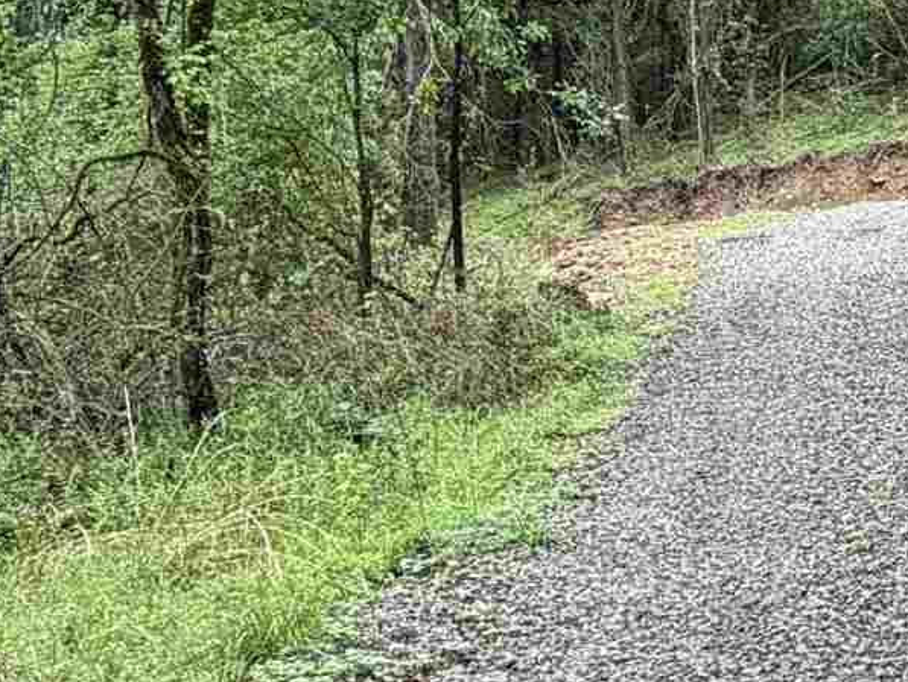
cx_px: 966
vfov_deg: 20.4
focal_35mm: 72
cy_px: 408
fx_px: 1889
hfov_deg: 25.3
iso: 64
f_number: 2.2
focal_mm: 2.22
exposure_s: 1/172
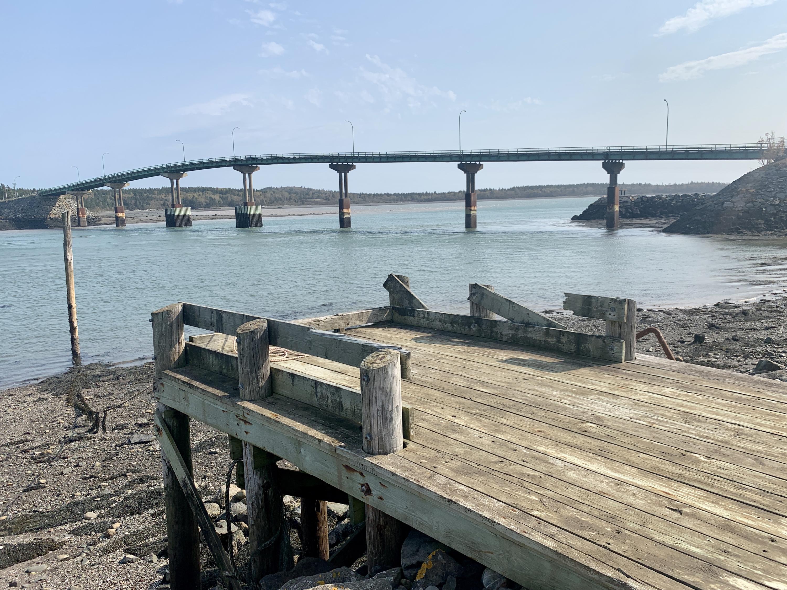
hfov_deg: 67.3
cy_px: 295
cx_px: 394
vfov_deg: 53.1
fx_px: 591
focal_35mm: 26
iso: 25
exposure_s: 1/2994
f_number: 1.8
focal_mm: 4.25
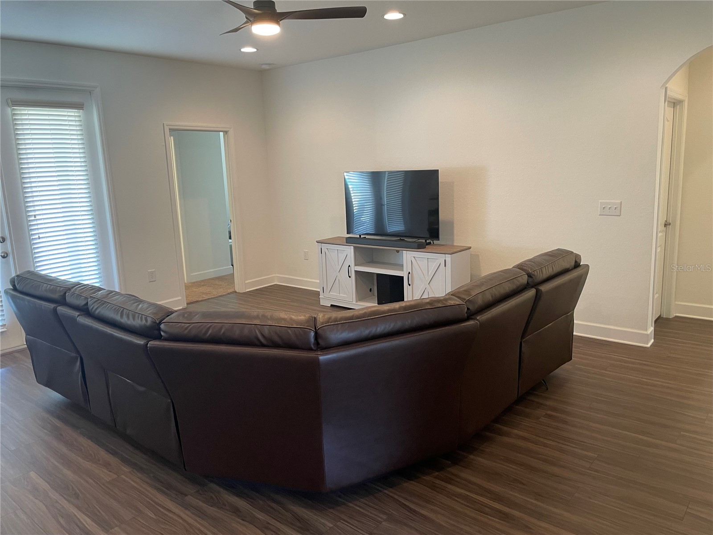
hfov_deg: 67.3
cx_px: 356
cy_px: 268
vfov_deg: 53.1
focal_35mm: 26
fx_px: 536
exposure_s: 1/60
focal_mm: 4.2
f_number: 1.6
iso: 160
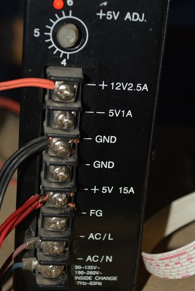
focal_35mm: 73
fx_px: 591
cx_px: 110
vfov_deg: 27.6
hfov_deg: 18.7
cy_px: 124
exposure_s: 1/60
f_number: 5.3
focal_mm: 40
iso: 450
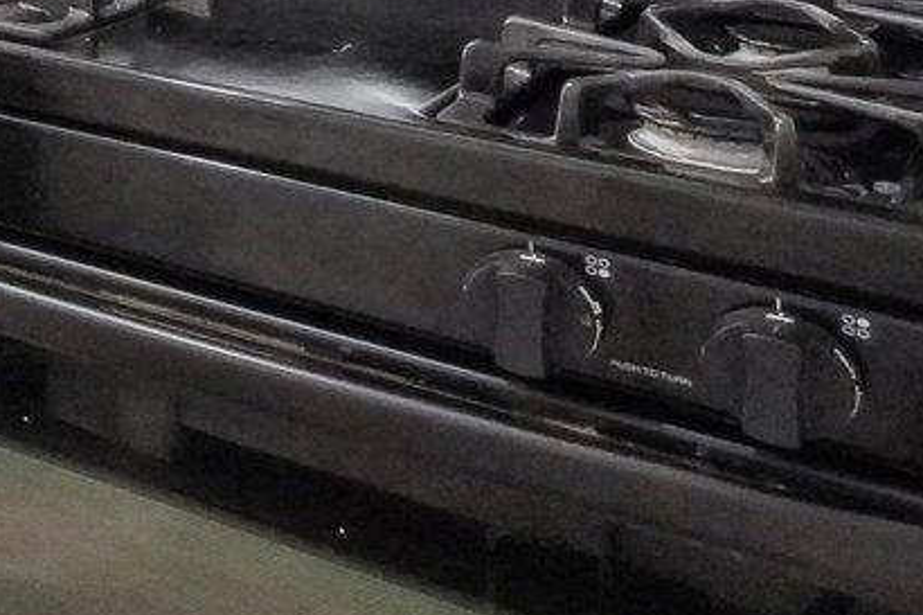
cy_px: -481
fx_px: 1922
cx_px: -984
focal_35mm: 75
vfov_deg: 15.6
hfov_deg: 17.7
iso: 1250
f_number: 8
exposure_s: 1/30
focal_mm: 10
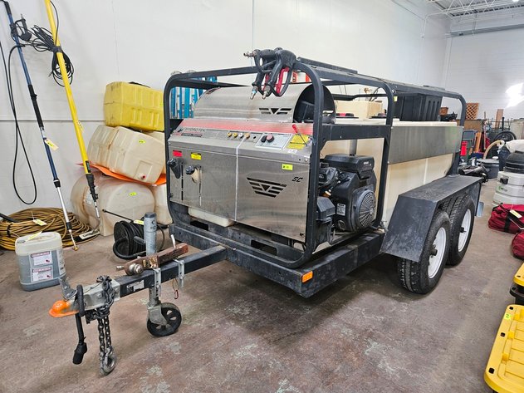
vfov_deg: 58.9
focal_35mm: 23
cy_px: 196
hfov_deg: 73.9
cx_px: 262
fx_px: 348
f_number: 1.8
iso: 125
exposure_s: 1/60
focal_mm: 5.4
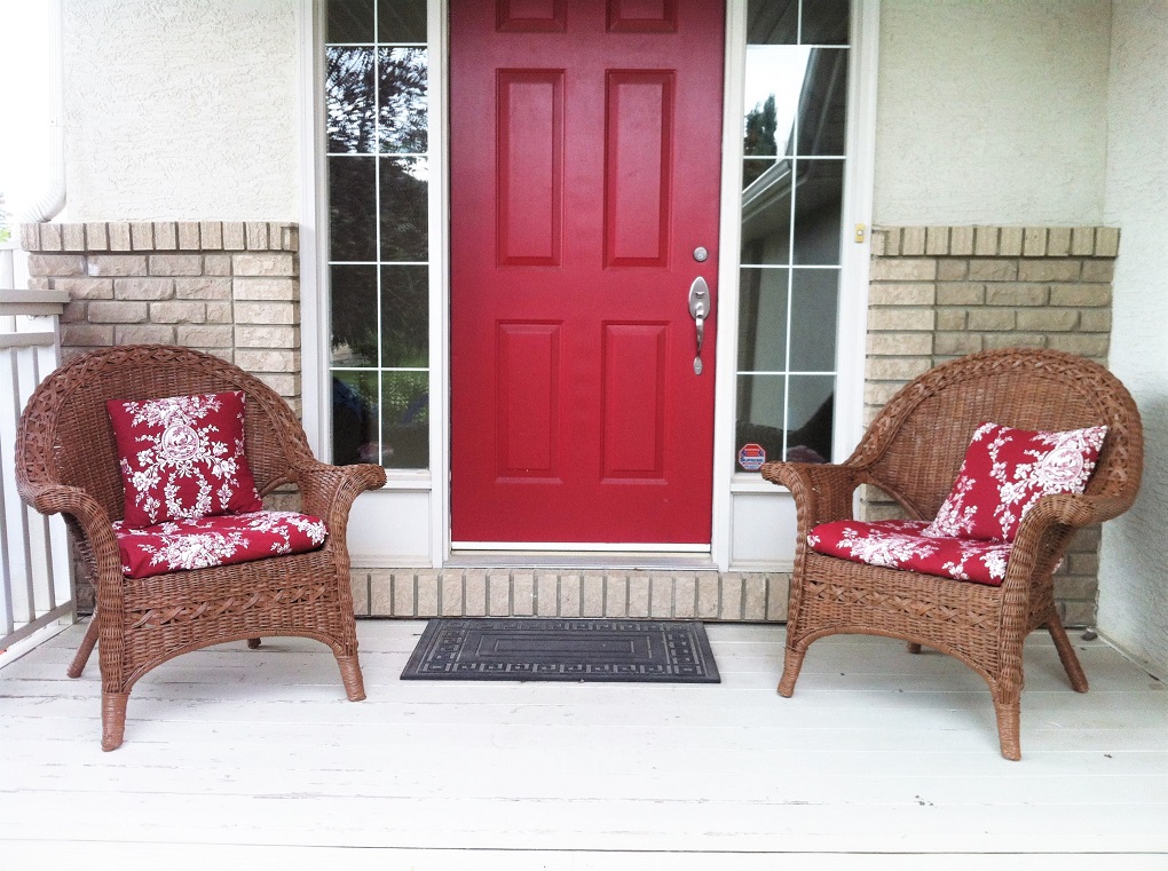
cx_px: 584
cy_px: 436
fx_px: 1179
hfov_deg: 52.7
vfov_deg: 40.6
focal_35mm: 35
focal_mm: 3.85
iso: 100
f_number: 2.8
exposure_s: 1/120
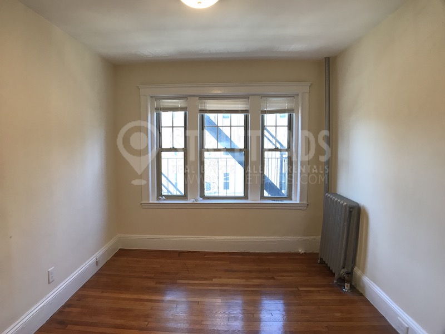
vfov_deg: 49.7
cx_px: 222
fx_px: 360
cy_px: 167
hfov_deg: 63.4
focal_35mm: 28
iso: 25
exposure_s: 1/40
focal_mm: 3.99
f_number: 1.8
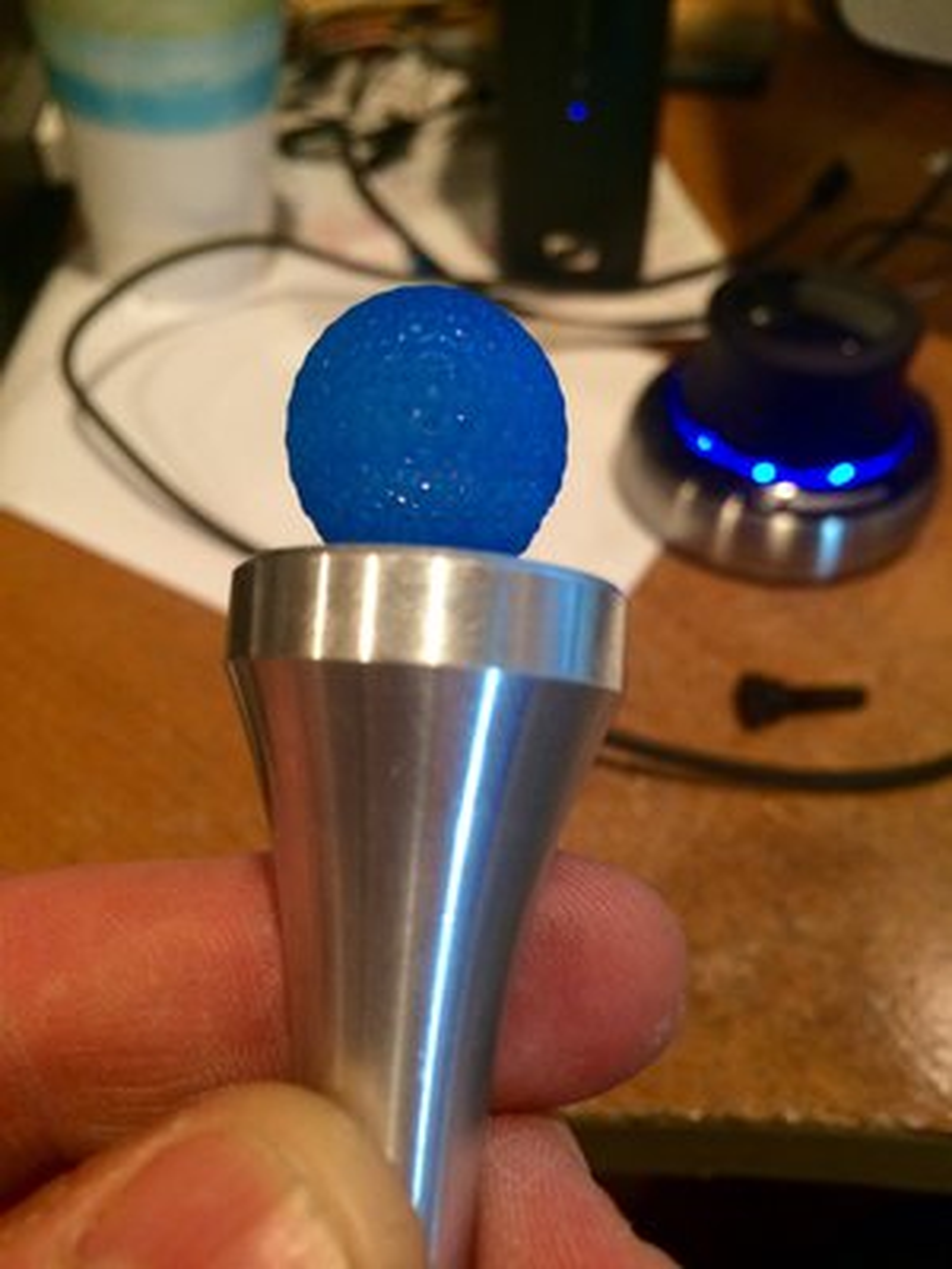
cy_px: 634
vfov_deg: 61.7
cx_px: 476
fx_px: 1063
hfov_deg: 48.2
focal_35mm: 29
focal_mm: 4.15
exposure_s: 1/30
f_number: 2.2
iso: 160
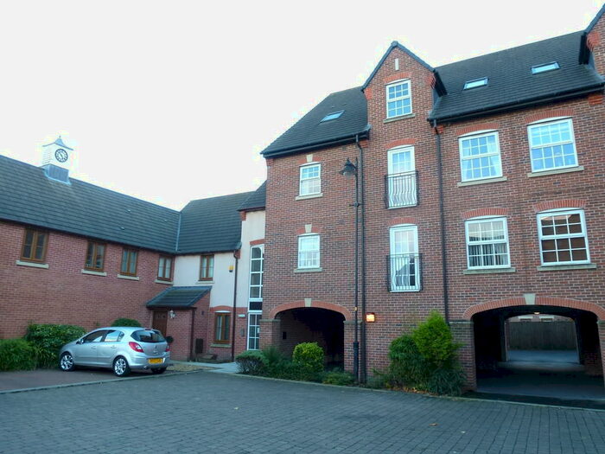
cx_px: 302
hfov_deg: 71.6
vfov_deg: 56.8
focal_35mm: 24
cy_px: 227
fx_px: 419
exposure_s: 1/60
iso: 160
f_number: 3.3
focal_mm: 4.3
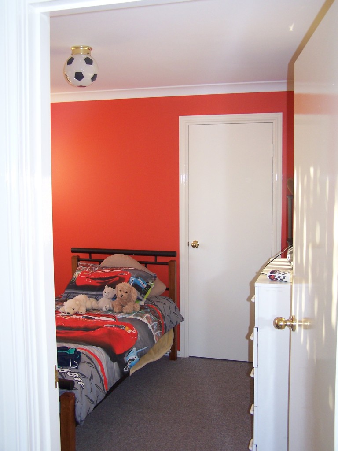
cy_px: 226
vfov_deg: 49.0
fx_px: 495
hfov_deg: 37.7
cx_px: 169
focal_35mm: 38
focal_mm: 6.3
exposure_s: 1/60
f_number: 2.8
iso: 140
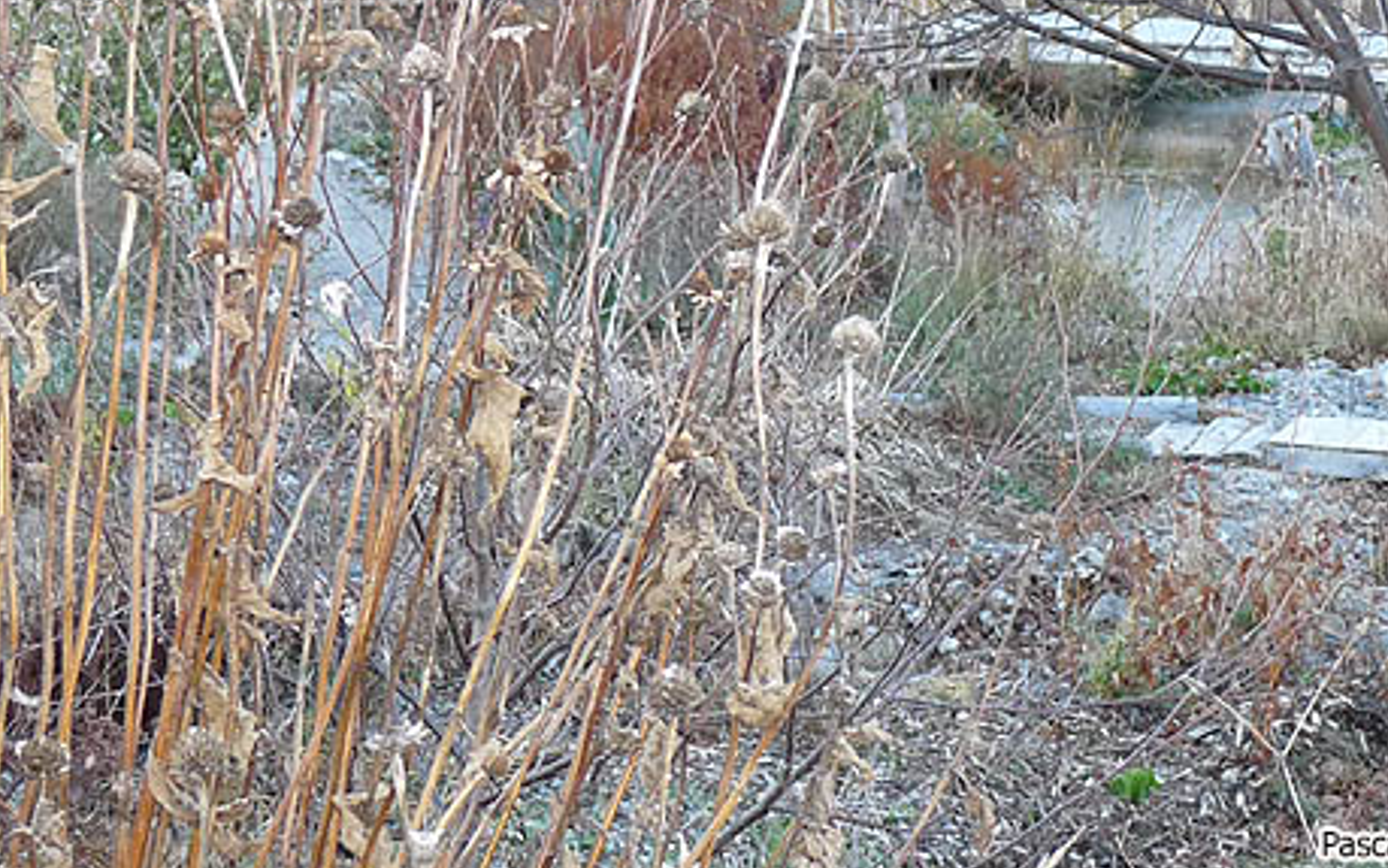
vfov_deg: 12.8
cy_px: 200
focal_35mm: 102
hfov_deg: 20.3
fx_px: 3859
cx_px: 883
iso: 125
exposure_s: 1/30
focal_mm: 6.9
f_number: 3
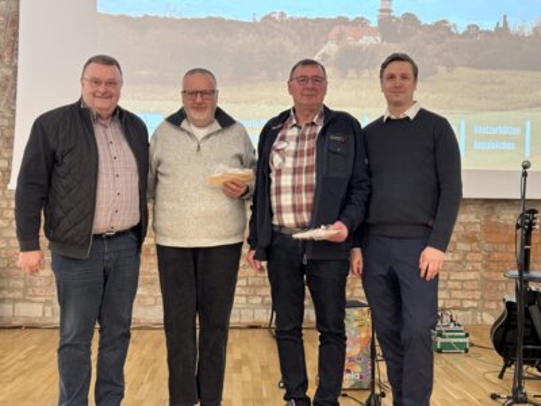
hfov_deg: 39.7
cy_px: 203
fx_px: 750
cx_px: 270
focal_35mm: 48
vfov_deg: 30.3
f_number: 1.78
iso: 250
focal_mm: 6.86
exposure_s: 1/60
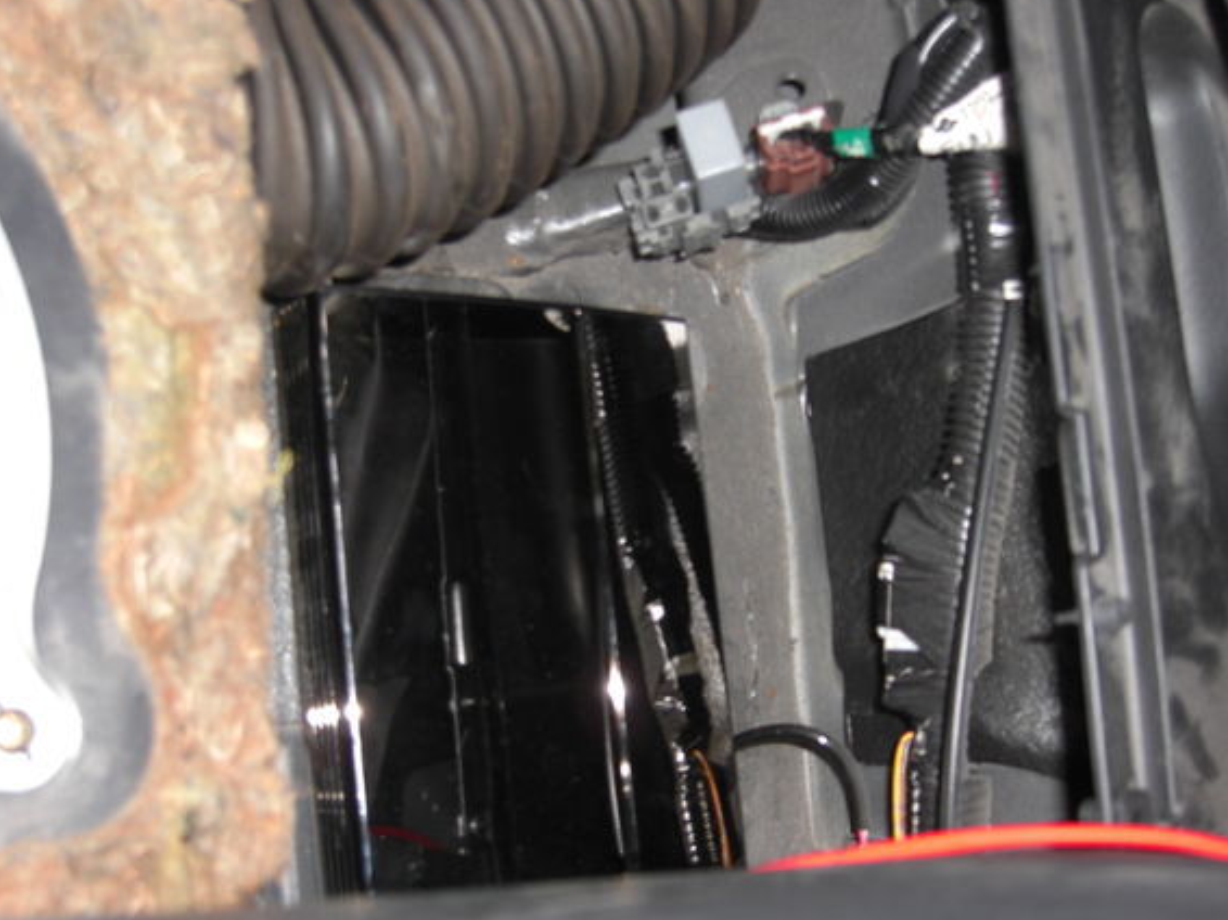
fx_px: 1525
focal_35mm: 43
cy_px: 506
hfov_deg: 43.9
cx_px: 603
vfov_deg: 33.5
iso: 100
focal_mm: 7.9
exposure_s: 1/60
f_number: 2.8
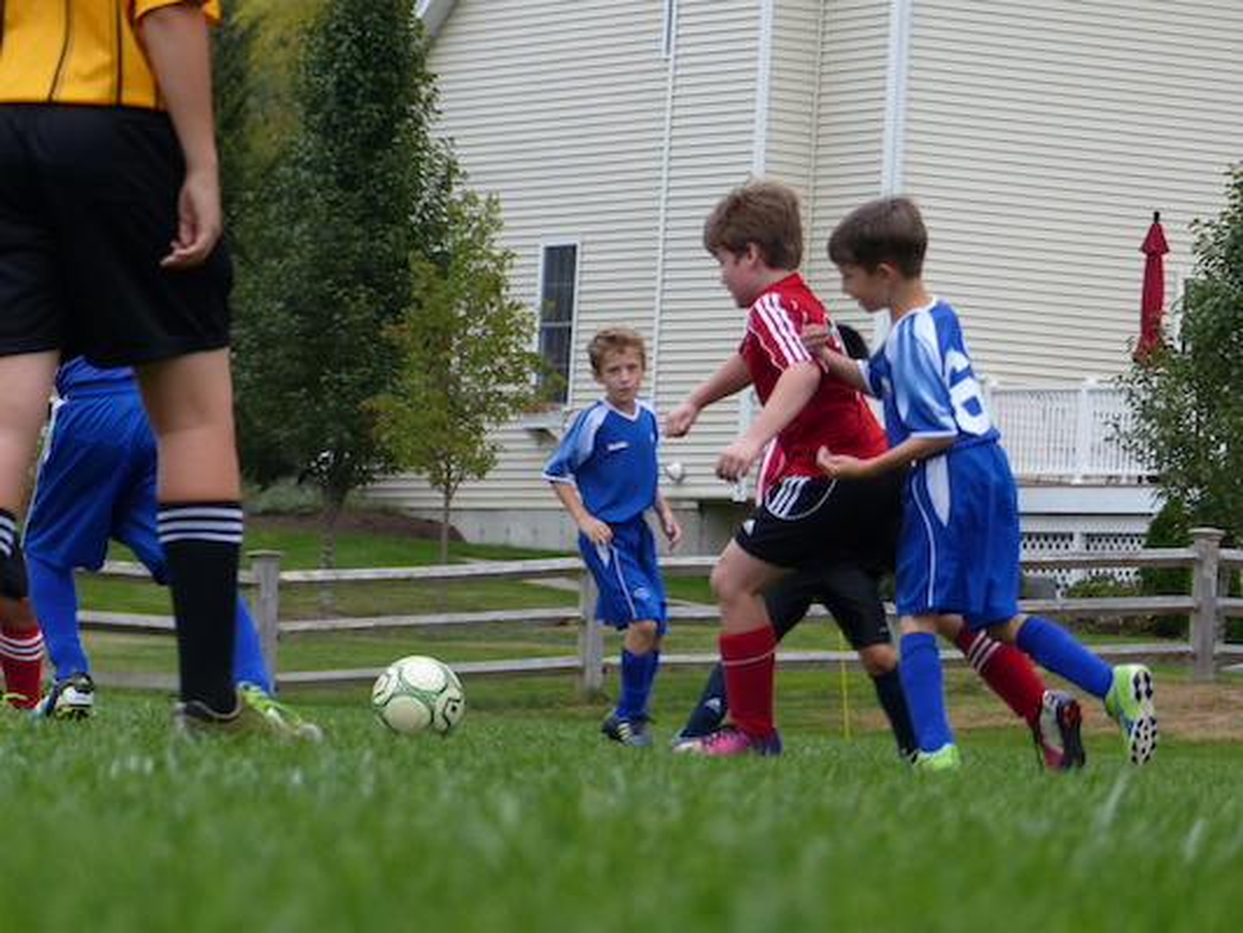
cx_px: 622
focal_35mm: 217
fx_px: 7794
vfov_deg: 6.8
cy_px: 466
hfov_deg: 9.1
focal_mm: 39.1
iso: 250
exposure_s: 1/500
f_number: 2.8
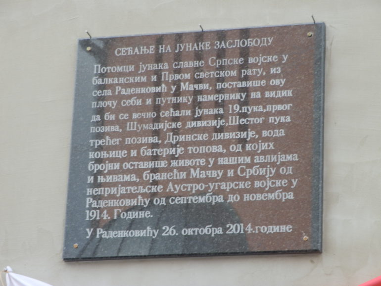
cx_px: 190
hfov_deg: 14.3
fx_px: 1519
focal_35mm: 138
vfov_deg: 10.8
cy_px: 143
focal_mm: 24.71
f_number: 4.5
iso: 100
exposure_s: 1/160
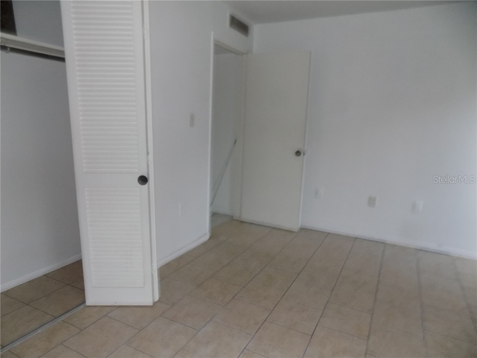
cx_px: 238
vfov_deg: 58.9
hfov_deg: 73.9
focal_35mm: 23
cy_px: 179
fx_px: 317
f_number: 3.1
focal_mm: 4
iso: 200
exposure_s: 1/30
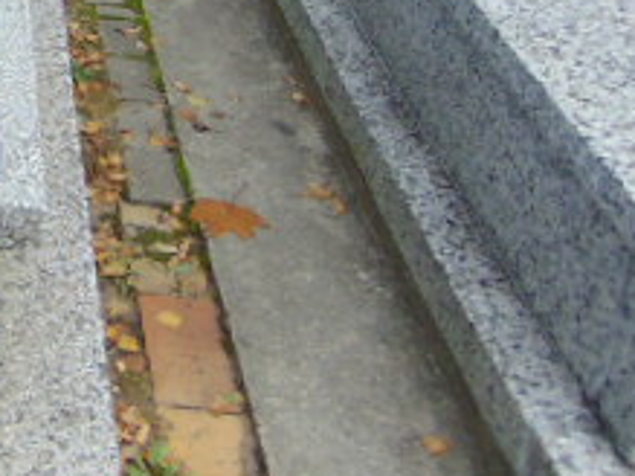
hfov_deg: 22.6
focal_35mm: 73
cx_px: -273
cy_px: -110
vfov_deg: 18.9
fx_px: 1338
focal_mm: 4.5
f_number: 3
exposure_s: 1/500
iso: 80
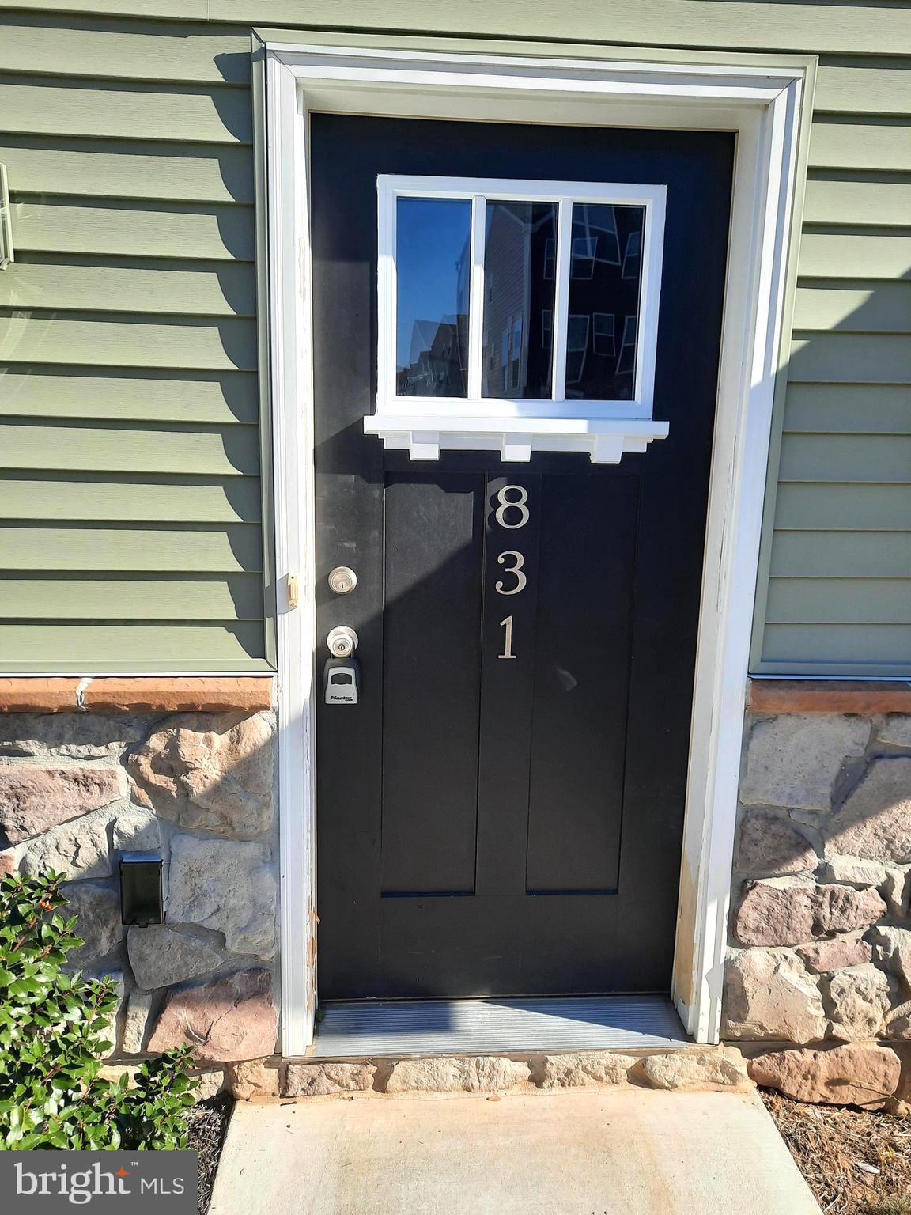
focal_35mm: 25
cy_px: 608
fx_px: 877
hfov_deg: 54.9
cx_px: 456
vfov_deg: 69.4
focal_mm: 4.6
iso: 32
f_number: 2
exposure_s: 1/663
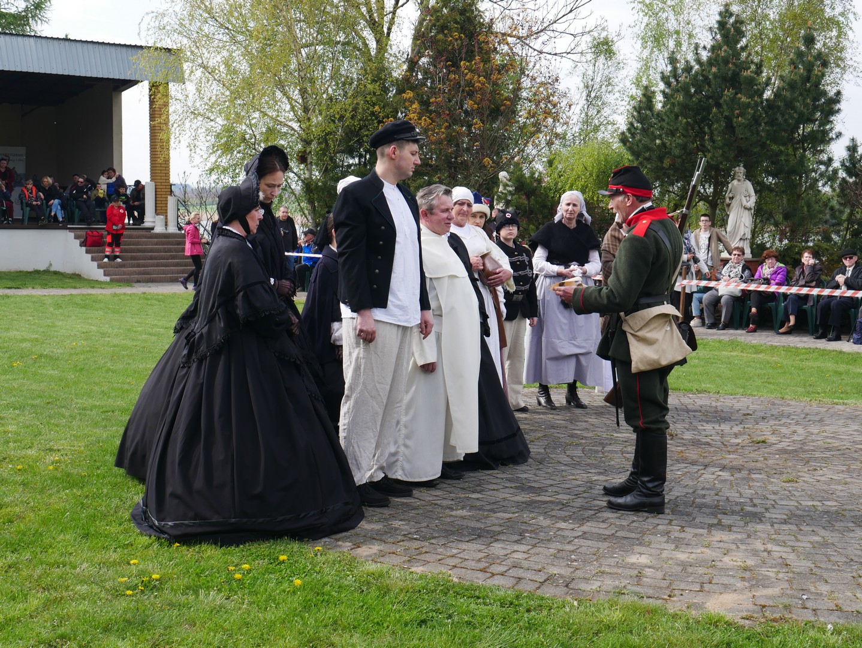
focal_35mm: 50
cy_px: 324
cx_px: 431
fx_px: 1246
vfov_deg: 29.1
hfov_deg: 38.2
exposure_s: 1/200
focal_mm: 25
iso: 200
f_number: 8
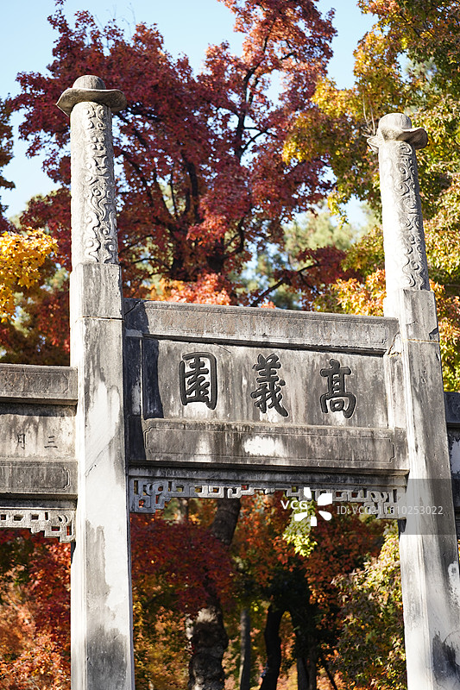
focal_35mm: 70
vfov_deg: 28.8
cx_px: 230
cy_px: 345
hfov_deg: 19.4
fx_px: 1342
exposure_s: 1/800
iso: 250
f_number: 2.8
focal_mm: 70
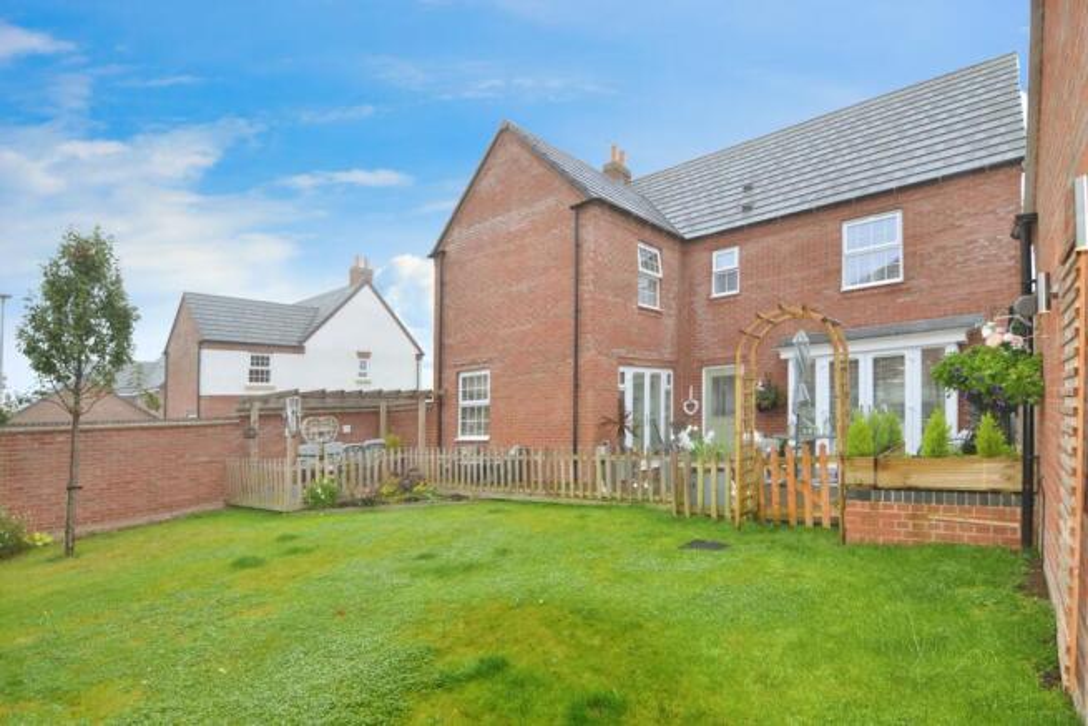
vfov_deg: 72.1
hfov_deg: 95.0
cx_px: 544
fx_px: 499
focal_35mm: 16
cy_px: 363
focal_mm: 11
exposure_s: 1/125
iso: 220
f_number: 4
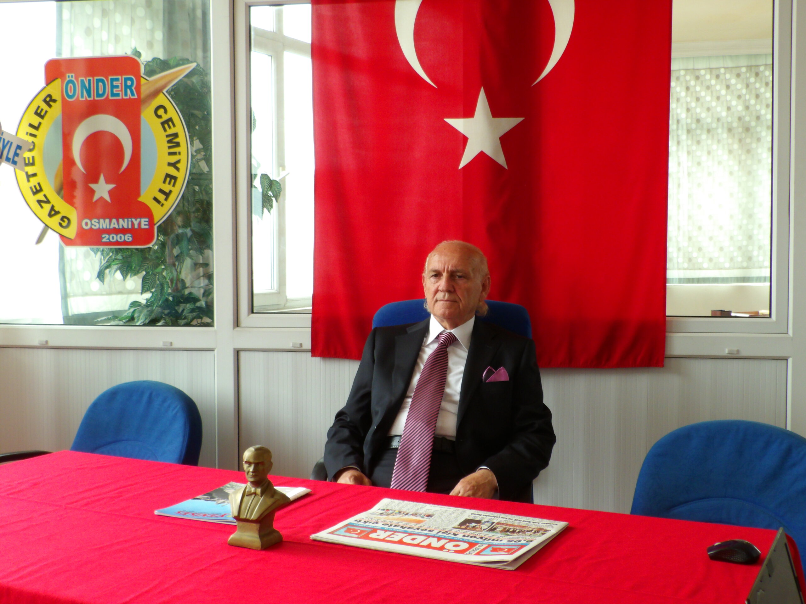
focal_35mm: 42
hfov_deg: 44.8
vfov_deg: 34.3
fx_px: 978
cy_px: 302
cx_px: 403
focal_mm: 7.6
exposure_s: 1/30
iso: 186
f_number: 4.9
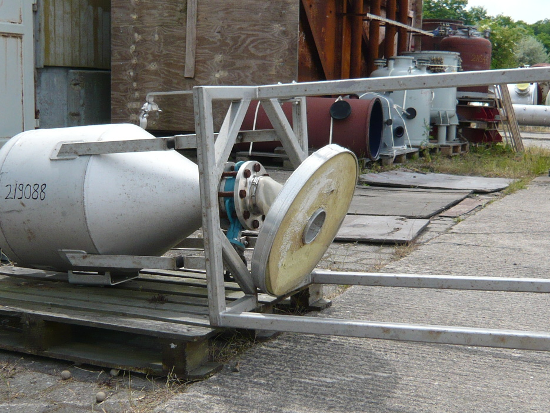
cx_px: 278
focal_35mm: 52
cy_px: 221
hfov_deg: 36.8
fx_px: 827
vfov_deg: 28.0
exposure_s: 1/800
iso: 100
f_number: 2.8
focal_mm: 4.6
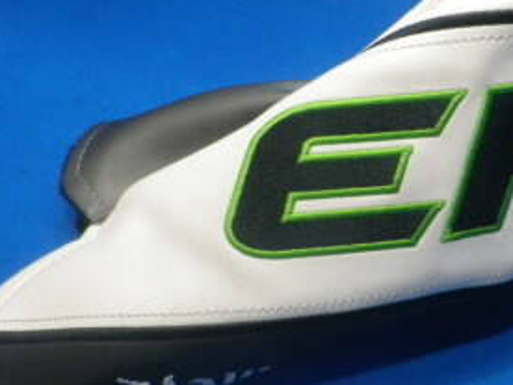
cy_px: 154
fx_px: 860
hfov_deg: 32.3
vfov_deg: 25.2
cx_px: 411
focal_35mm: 58
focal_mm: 4.5
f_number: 3.5
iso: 250
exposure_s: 1/50
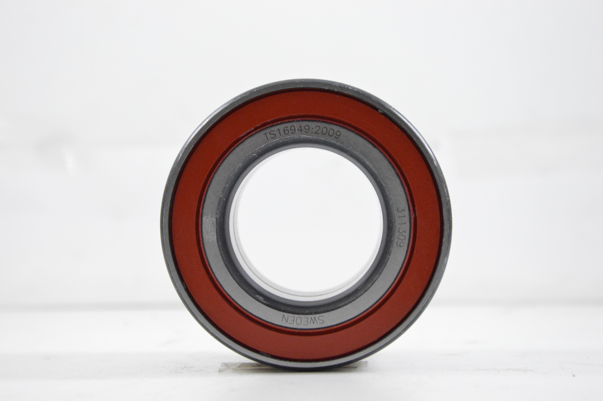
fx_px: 1883
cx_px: 302
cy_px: 200
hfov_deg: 18.2
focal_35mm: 112
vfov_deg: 12.2
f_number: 7.1
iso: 3200
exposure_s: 1/100
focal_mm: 75
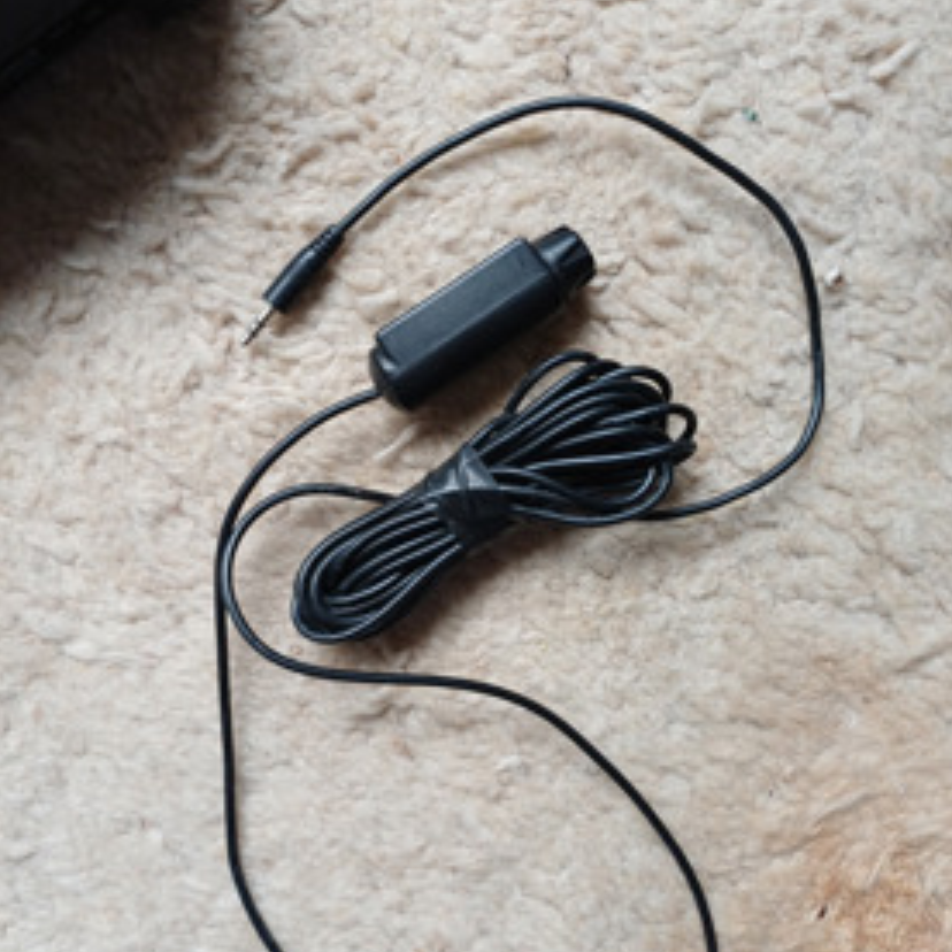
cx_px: 514
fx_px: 996
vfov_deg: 51.0
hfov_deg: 51.0
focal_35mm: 32
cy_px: 535
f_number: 1.8
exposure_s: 1/50
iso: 100
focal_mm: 4.65
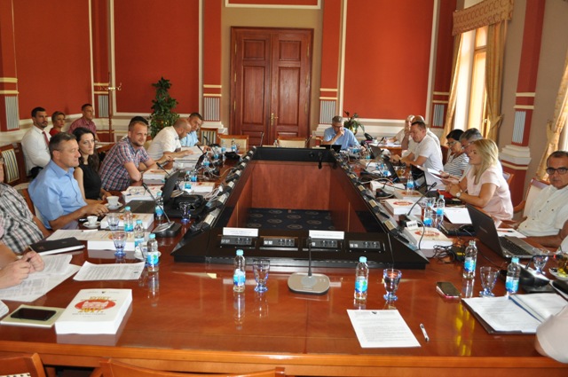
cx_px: 284
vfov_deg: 43.5
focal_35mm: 30
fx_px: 473
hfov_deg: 62.0
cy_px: 188
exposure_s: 1/60
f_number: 3.8
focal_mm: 20
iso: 800
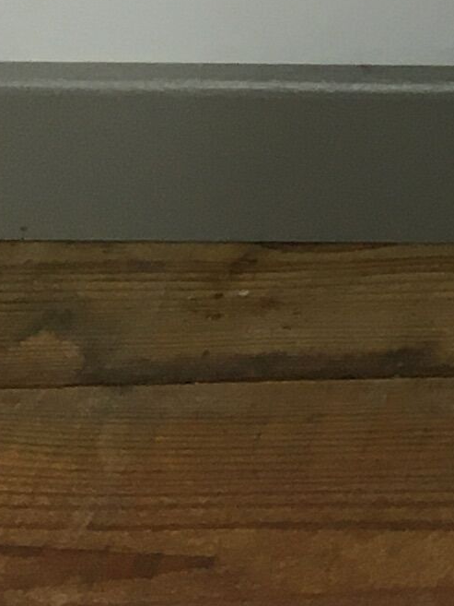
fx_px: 3112
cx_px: 1234
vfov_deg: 10.8
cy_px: -206
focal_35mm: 178
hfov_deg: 7.6
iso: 32
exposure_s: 1/33
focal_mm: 4.15
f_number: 2.2
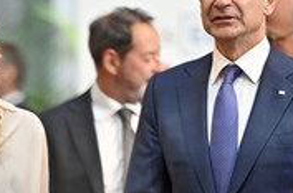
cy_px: 180
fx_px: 4148
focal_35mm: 511
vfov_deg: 2.7
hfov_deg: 4.0
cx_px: 98
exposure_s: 1/1000
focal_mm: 200
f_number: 2.8
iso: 2000
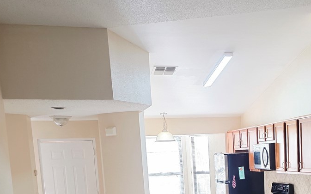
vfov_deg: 21.1
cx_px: 230
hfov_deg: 34.4
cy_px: 222
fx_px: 491
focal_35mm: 58
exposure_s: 1/120
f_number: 1.7
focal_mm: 6.3
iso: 160
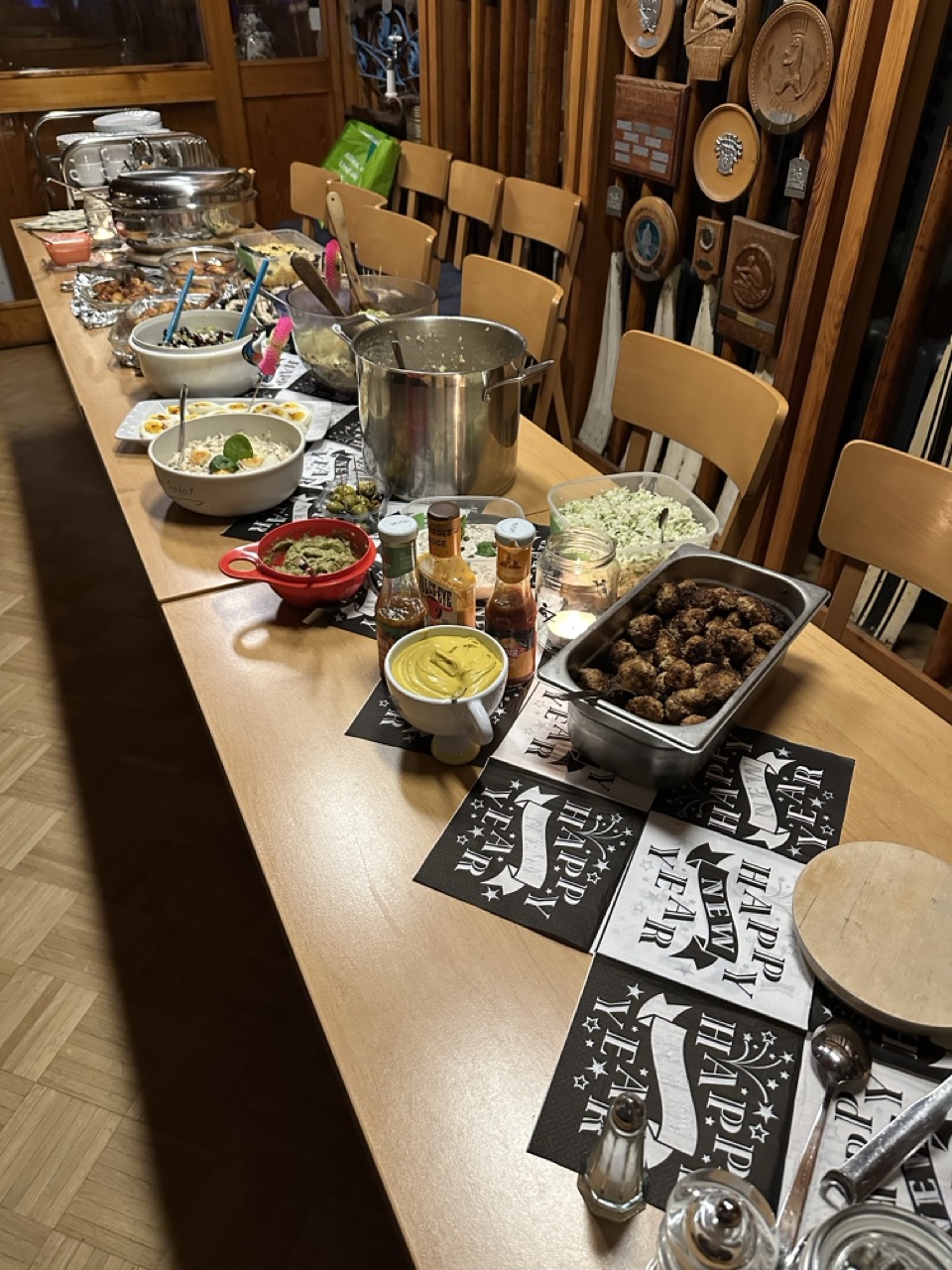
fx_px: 880
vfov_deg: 71.6
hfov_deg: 56.8
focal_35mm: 24
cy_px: 635
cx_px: 476
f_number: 1.78
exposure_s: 1/50
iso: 640
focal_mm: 6.86
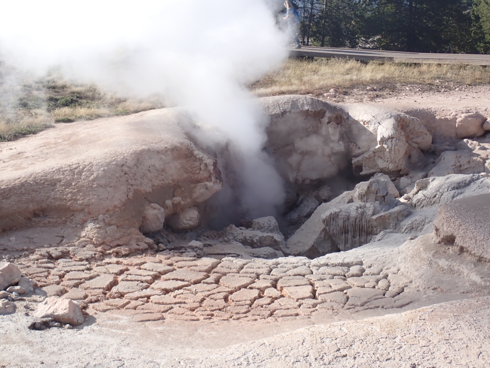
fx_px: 708
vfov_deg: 29.1
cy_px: 184
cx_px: 245
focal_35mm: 50
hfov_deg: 38.2
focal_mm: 9.01
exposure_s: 1/500
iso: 100
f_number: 4.5
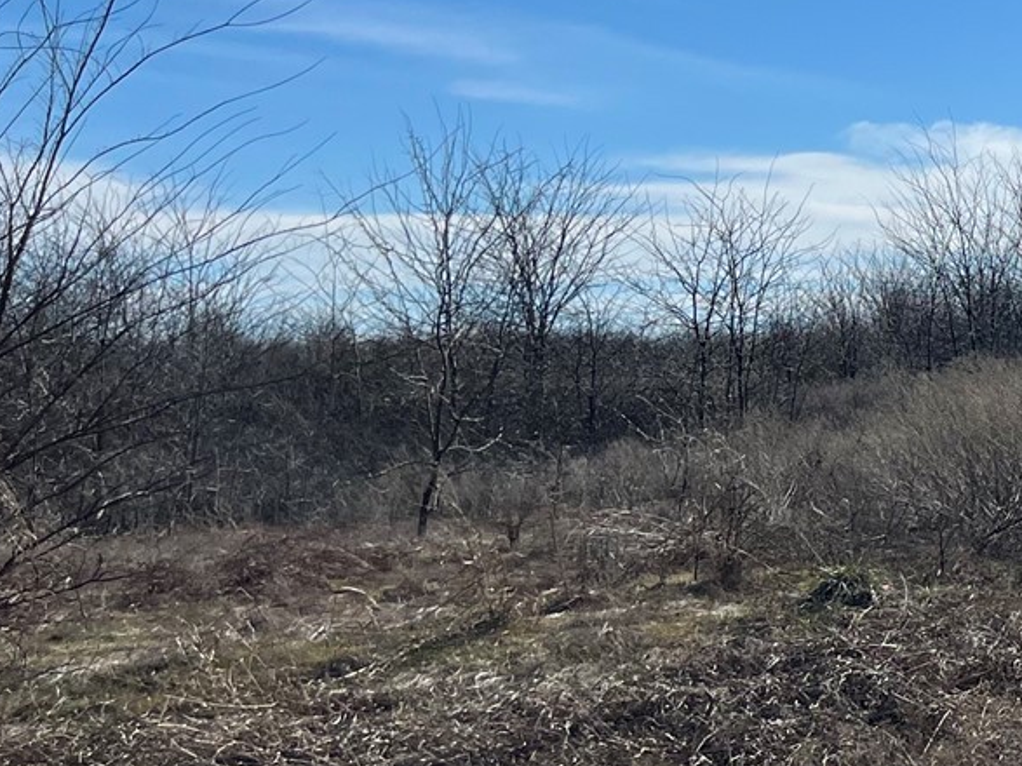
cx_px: 1663
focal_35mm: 85
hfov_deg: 19.2
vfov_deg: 17.3
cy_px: 256
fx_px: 2509
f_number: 1.6
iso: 50
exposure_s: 1/6494
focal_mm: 5.1
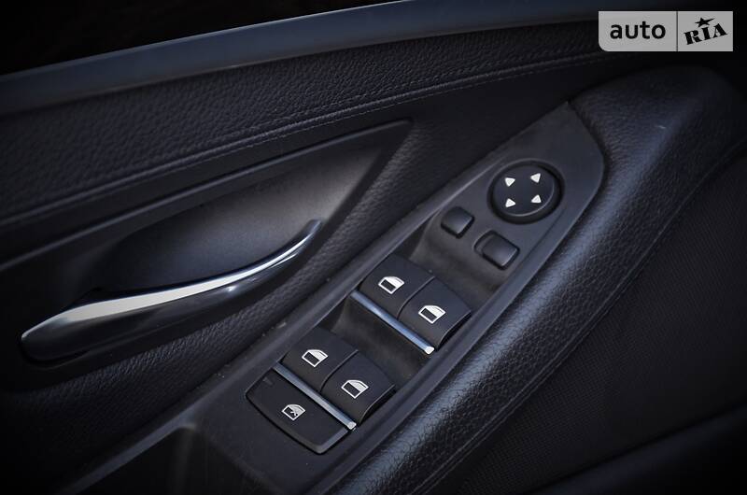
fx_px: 3262
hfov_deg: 13.1
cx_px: 374
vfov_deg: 8.7
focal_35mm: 158
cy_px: 248
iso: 1400
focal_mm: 105
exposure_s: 1/125
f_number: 5.6
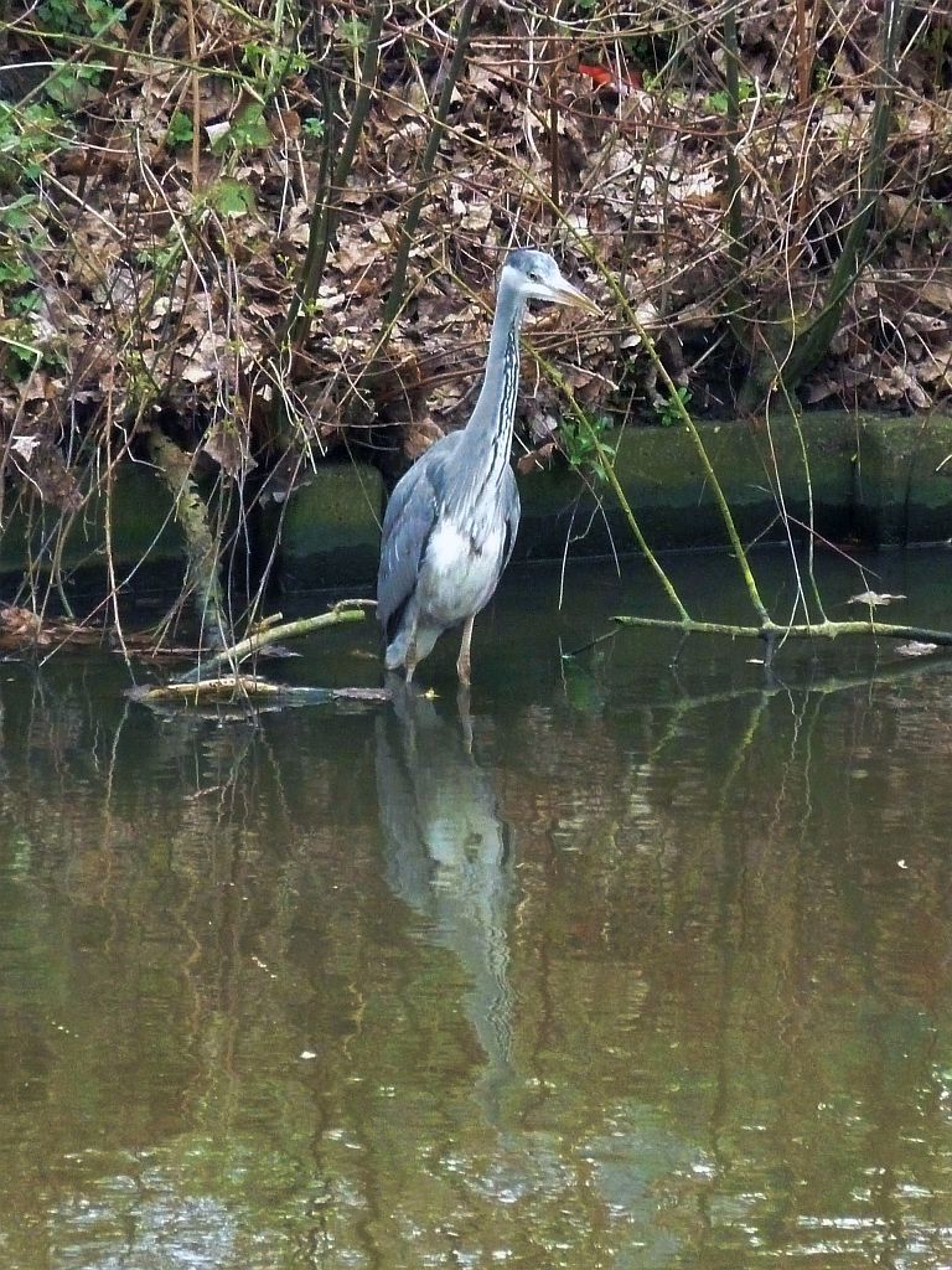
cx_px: 476
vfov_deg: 4.0
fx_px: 18334
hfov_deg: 3.0
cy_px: 635
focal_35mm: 500
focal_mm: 49.2
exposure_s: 1/200
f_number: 4.9
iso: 800
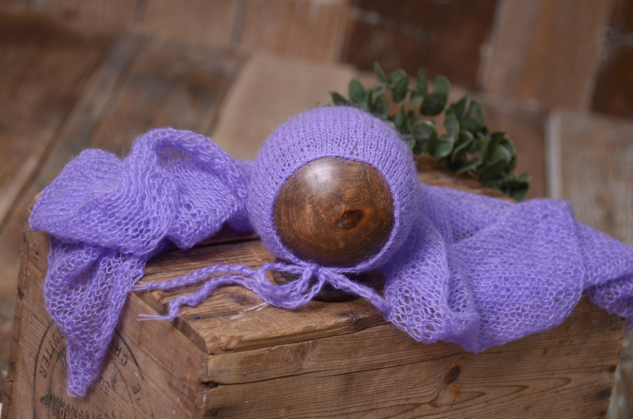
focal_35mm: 117
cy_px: 210
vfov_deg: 11.7
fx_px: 2053
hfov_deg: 17.5
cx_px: 316
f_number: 4
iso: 160
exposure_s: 1/60
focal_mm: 78
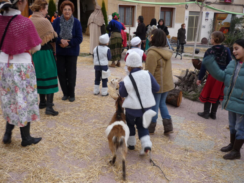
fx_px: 233
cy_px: 92
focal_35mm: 33
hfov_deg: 55.4
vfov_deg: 42.9
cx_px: 122
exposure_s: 1/50
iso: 100
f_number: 2.8
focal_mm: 5.5
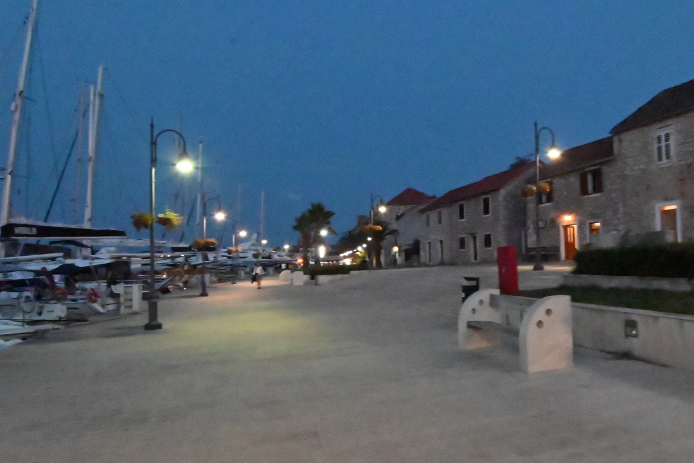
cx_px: 450
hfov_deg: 69.9
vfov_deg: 51.3
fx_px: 482
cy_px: 235
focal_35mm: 25
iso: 18000
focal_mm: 12
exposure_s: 1/20
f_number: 16
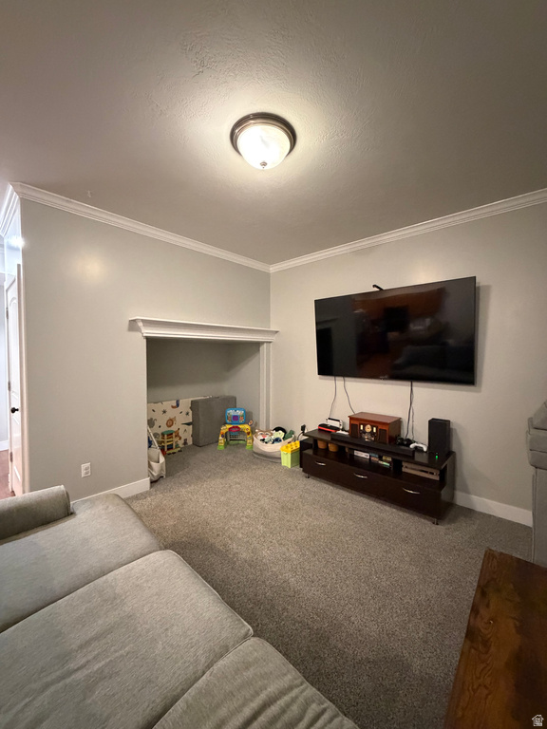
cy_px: 364
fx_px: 295
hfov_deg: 85.7
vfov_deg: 102.1
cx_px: 274
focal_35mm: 14
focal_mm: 2.22
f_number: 2.2
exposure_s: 1/40
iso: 1000
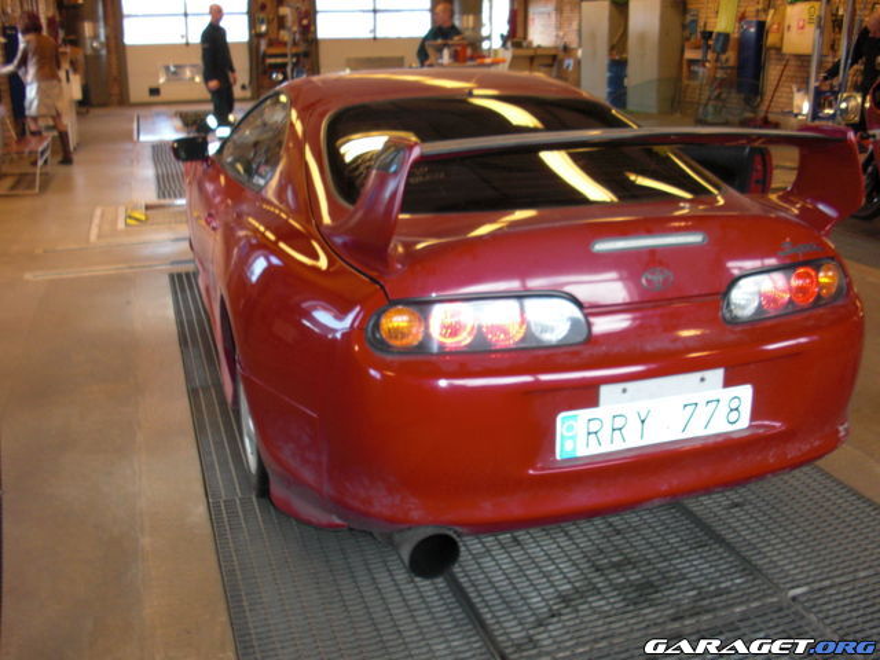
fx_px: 915
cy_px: 330
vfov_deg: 39.7
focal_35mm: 36
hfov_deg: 51.4
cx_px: 440
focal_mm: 6.3
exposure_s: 1/60
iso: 200
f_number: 2.8
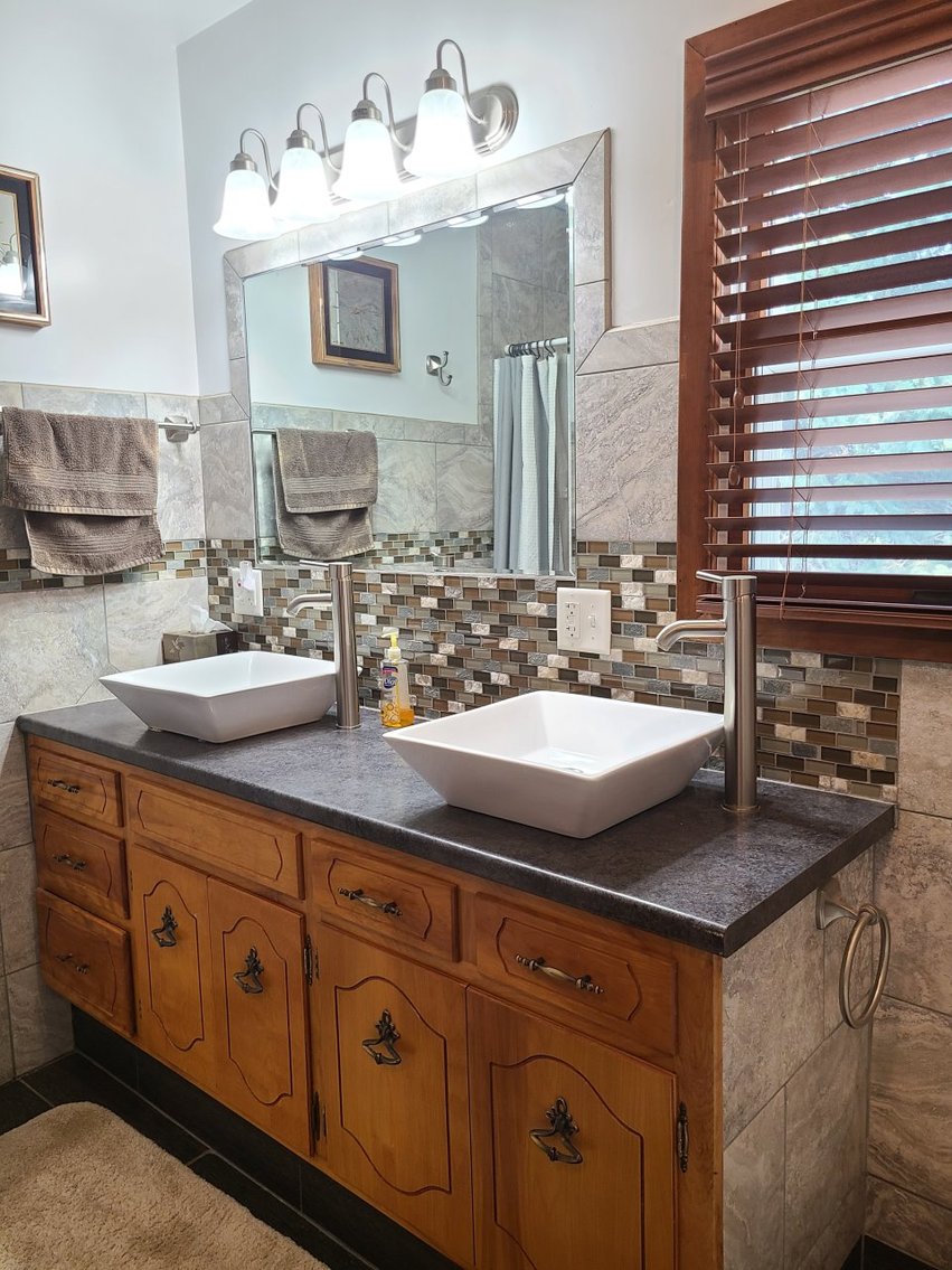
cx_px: 476
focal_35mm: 26
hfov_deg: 53.1
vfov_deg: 67.3
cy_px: 635
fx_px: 954
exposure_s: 1/59
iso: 100
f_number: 1.8
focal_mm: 5.4
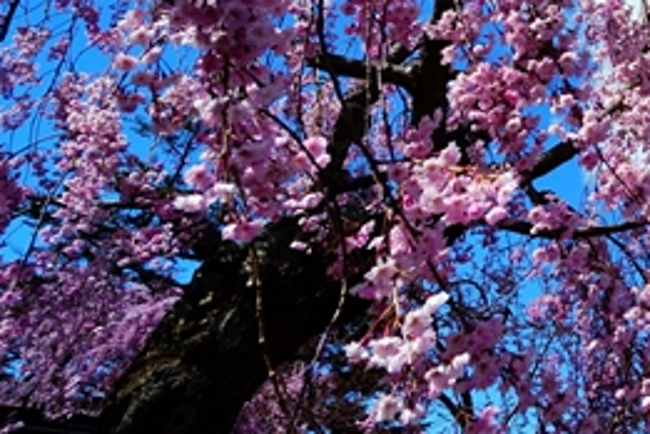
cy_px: -89
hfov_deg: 29.7
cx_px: 926
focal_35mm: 46
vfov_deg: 26.1
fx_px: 830
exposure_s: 1/800
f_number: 8
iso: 100
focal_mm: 10
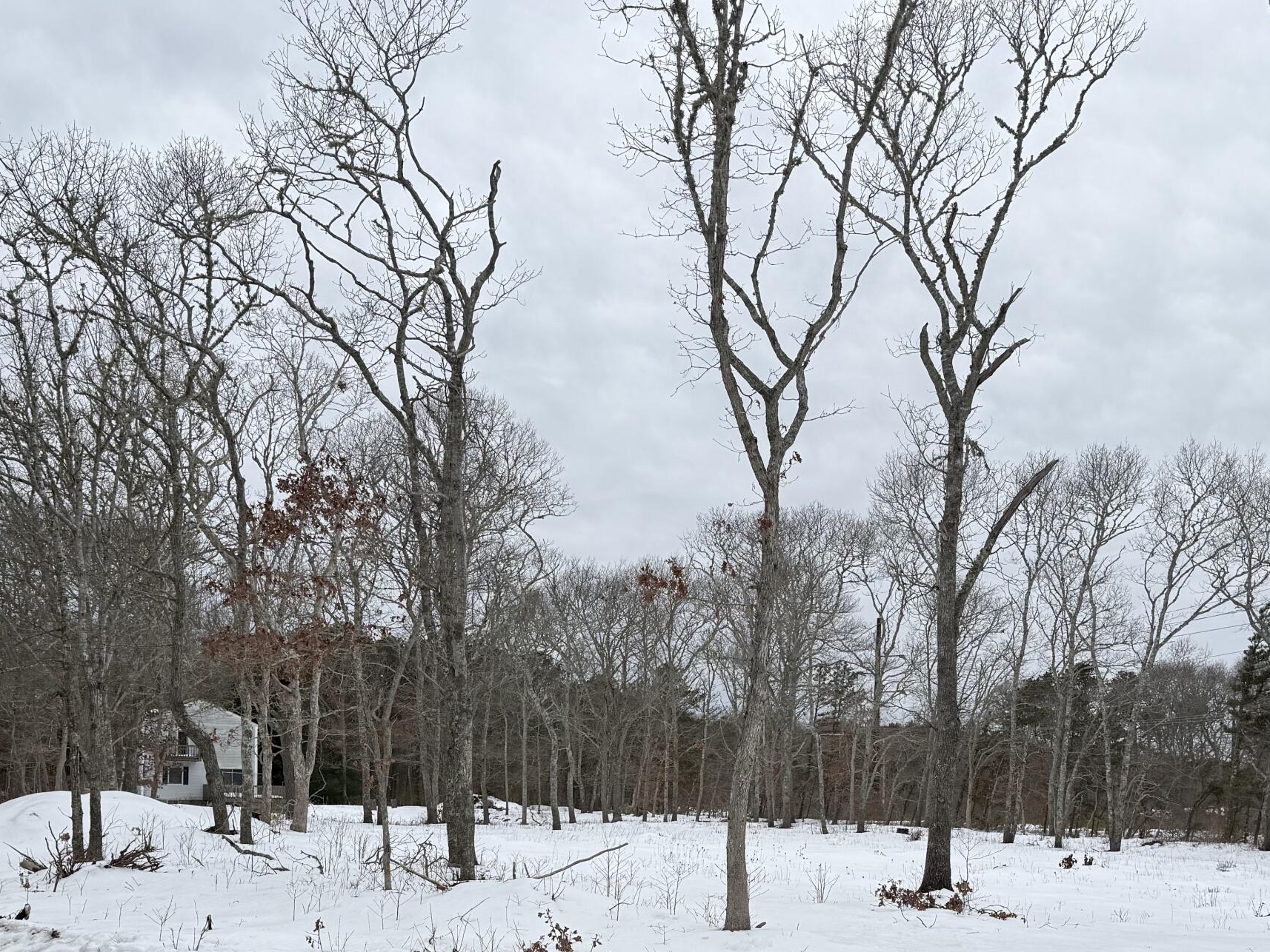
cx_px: 681
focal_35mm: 42
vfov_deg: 33.0
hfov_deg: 44.8
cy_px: 812
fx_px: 1541
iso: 80
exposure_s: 1/2299
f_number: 1.78
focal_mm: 6.76
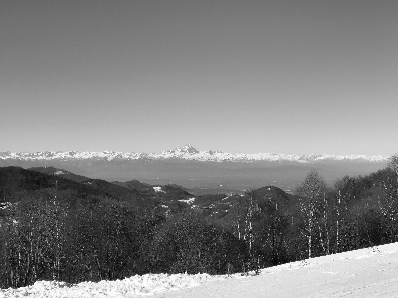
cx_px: 199
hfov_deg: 33.8
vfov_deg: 25.7
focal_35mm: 57
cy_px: 149
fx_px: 655
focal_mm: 6.6
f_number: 2.8
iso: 20
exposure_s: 1/1623
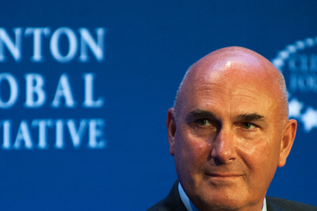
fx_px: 5915
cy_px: 138
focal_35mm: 672
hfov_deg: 3.1
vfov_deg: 2.0
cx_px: 142
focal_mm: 400
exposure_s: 1/160
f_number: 5.6
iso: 3200
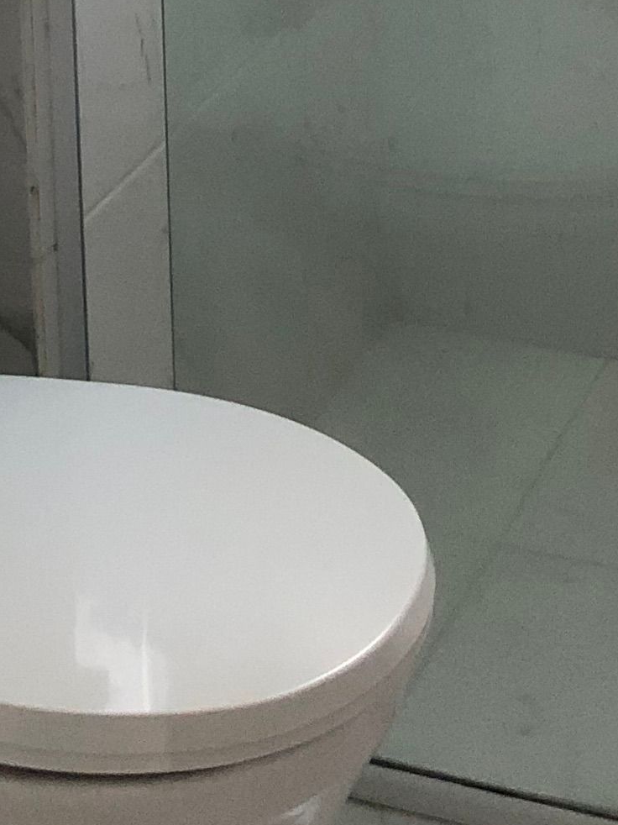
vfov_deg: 14.8
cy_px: -695
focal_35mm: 115
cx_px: 301
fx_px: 2739
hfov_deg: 12.9
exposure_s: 1/15
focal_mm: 3.99
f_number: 1.8
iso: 64
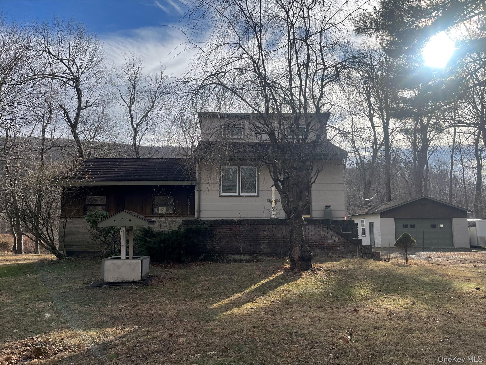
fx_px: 365
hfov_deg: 67.3
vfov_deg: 53.1
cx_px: 243
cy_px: 182
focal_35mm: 26
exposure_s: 1/3311
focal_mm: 5.1
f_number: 1.6
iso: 50
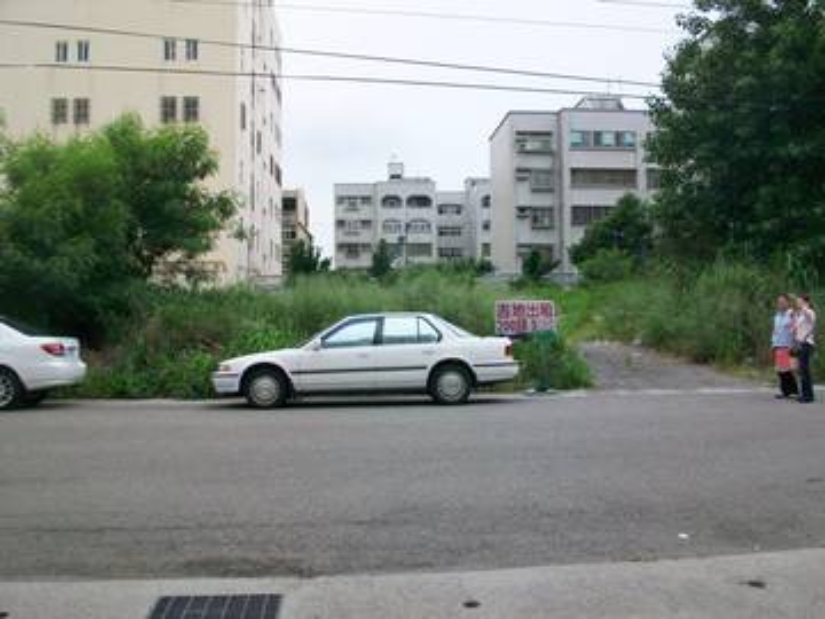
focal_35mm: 32
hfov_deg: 56.8
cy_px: 310
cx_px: 412
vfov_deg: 44.2
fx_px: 763
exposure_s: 1/250
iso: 64
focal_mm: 5.7
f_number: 5.5
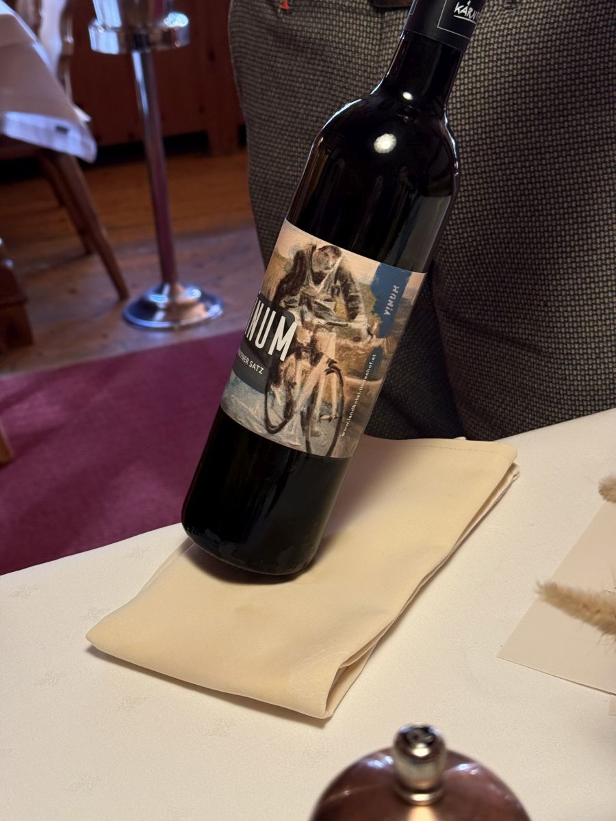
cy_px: 410
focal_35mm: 48
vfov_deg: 39.7
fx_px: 1139
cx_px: 308
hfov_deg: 30.3
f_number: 1.78
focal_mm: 6.76
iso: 160
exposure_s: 1/50
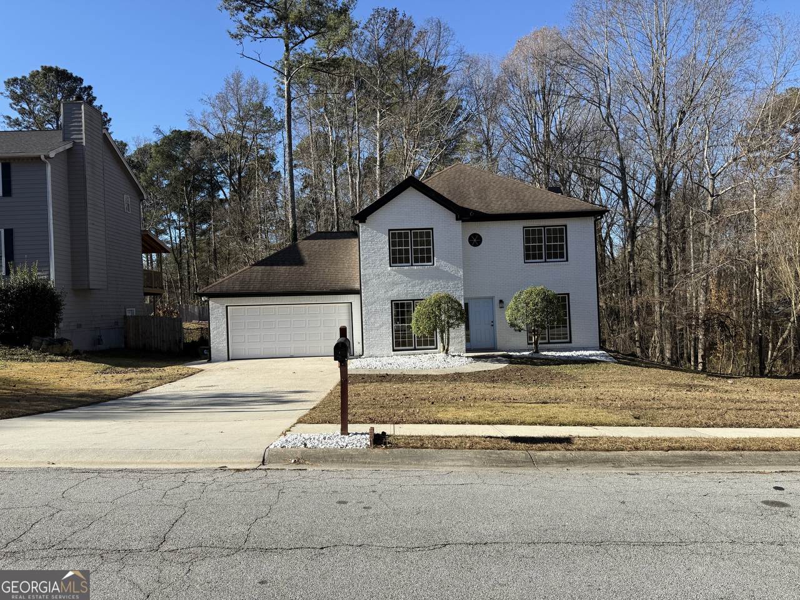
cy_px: 300
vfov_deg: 56.8
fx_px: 555
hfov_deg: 71.6
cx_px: 400
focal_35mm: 24
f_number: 1.78
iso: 80
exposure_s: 1/2907
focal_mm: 6.76
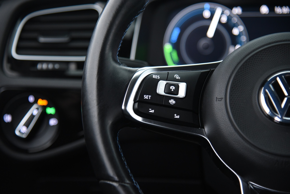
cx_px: 145
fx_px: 766
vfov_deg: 14.4
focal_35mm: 95
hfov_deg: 21.5
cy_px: 97
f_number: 4
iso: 4000
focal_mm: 95
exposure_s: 1/25
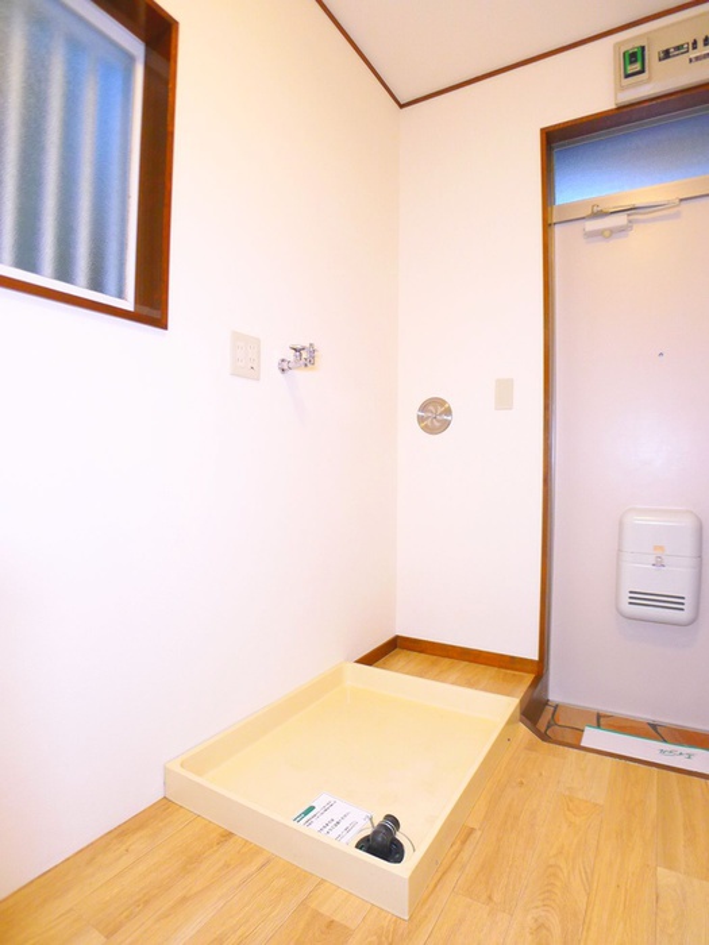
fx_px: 655
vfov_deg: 71.6
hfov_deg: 56.8
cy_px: 472
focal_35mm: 24
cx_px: 354
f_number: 2
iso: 250
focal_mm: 5.1
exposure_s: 1/60
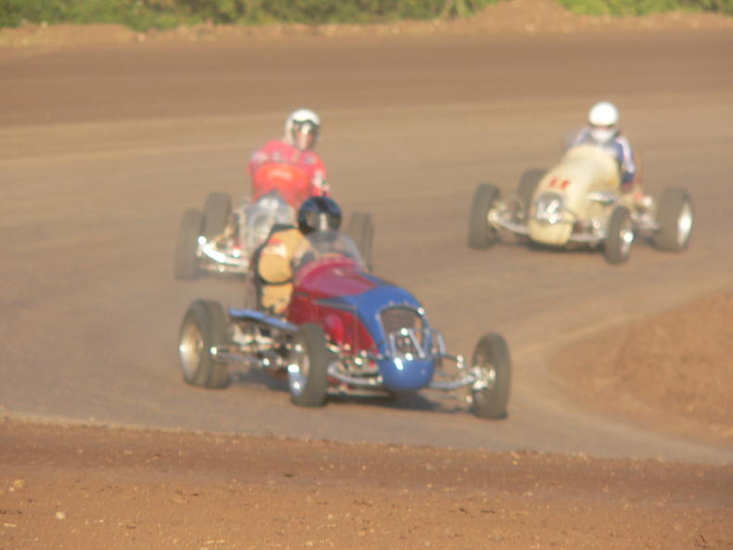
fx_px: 8854
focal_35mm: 418
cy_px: 275
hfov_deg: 4.7
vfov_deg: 3.6
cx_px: 366
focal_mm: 69.6
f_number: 4
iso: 80
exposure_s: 1/250
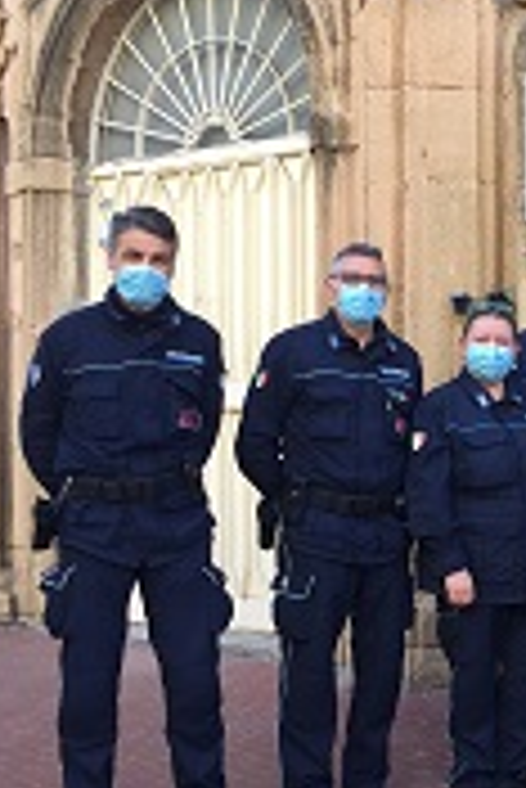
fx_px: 1509
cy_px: 473
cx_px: 746
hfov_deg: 18.0
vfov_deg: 29.1
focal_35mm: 69
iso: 32
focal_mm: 4.15
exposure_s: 1/101
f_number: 2.2
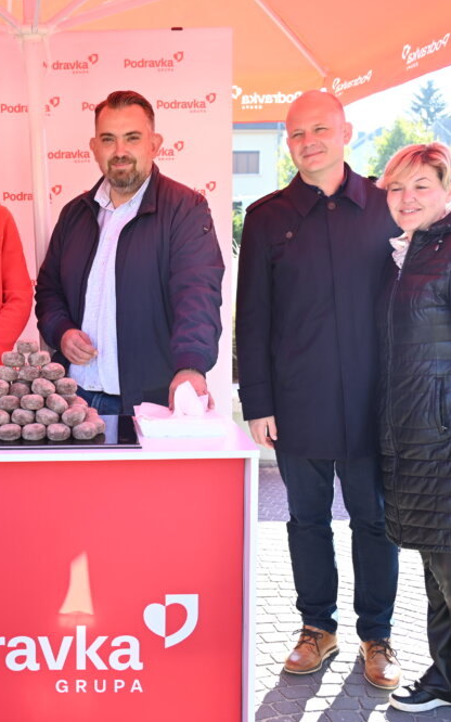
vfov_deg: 42.7
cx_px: 38
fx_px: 925
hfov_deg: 26.4
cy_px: 359
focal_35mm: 47
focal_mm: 30
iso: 400
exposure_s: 1/250
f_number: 4.5
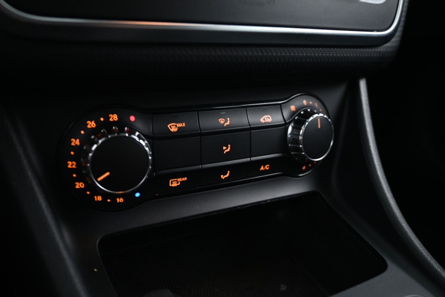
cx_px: 222
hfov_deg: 59.5
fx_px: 389
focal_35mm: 32
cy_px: 148
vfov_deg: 41.7
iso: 1600
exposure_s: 1/5
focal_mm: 21
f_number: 4
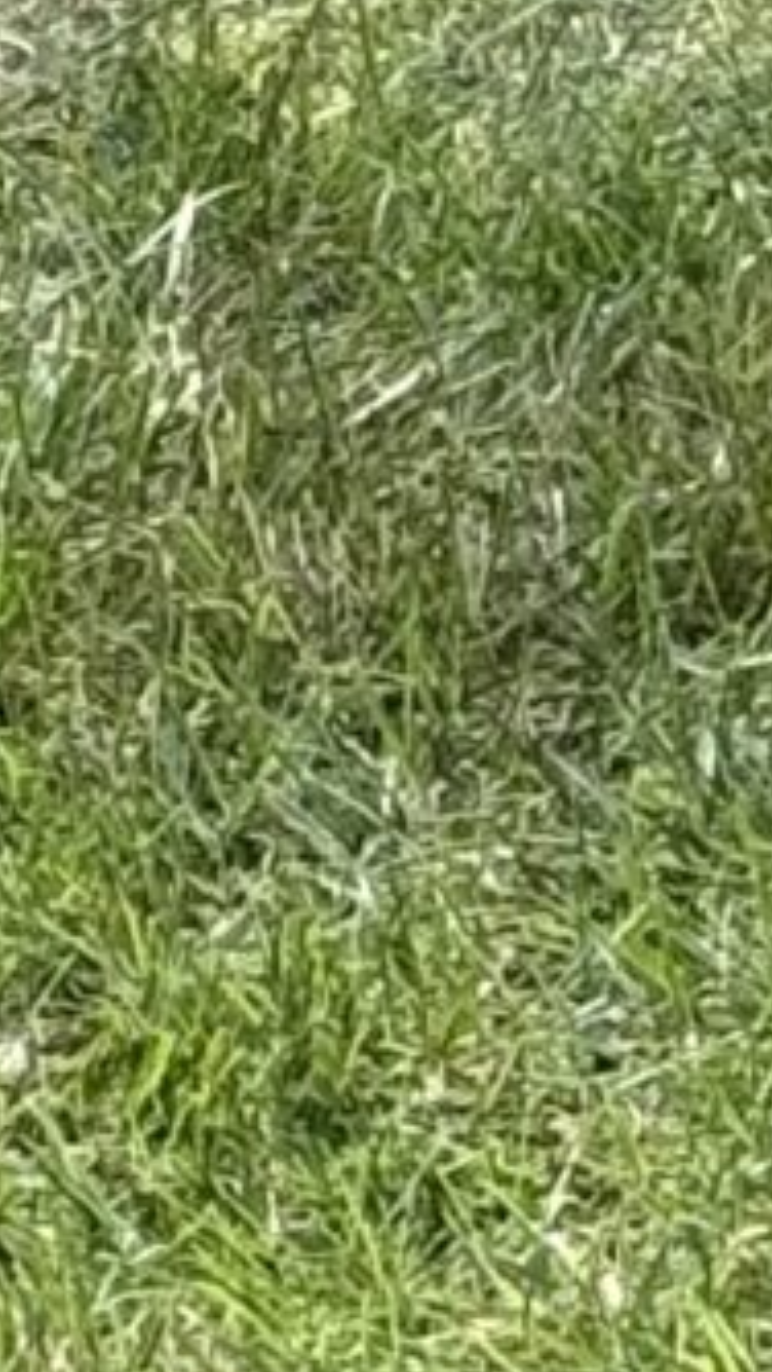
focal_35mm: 401
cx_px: 509
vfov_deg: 5.2
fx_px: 14586
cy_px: -2321
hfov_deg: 3.0
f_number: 1.78
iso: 100
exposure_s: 1/855
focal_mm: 6.76
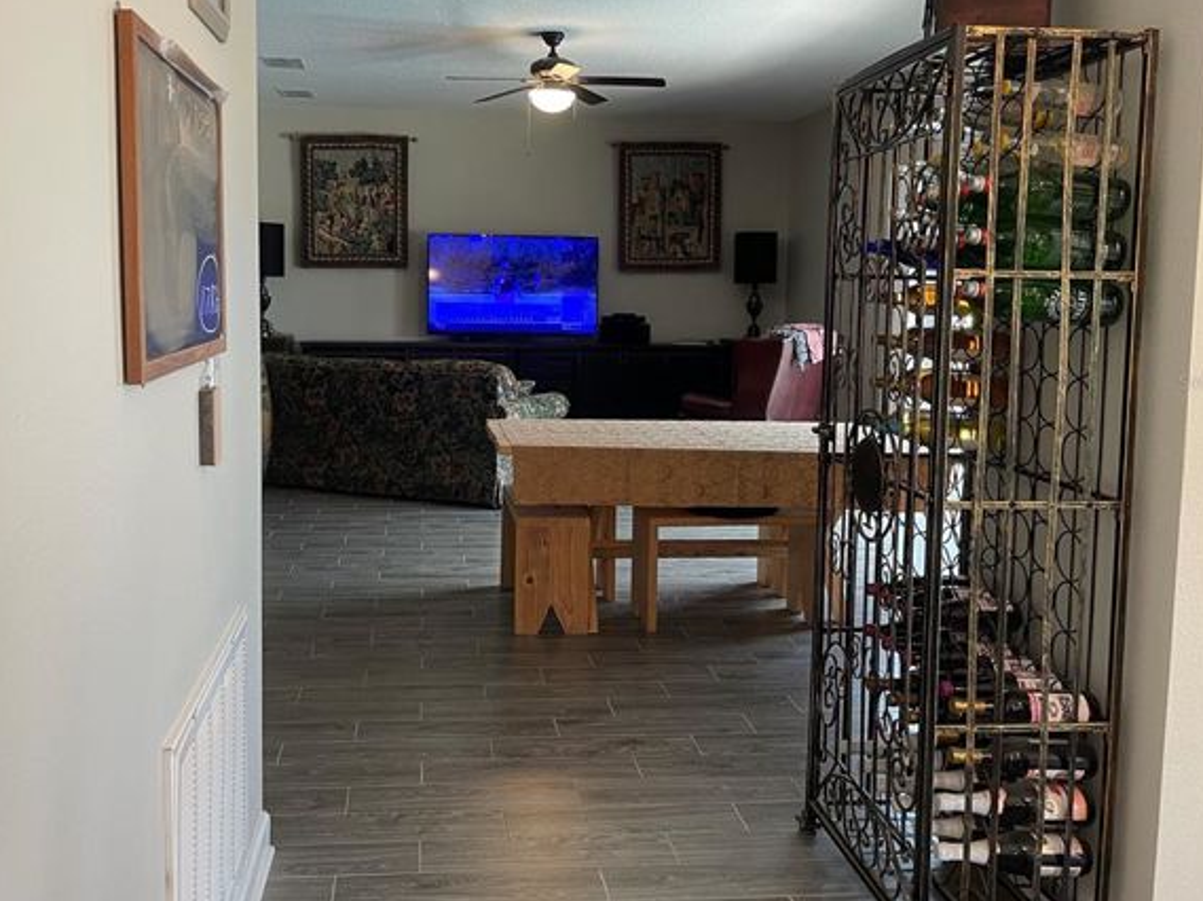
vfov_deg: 45.3
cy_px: 381
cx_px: 521
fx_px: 1077
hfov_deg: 58.2
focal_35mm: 31
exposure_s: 1/60
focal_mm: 5.1
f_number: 1.6
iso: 125
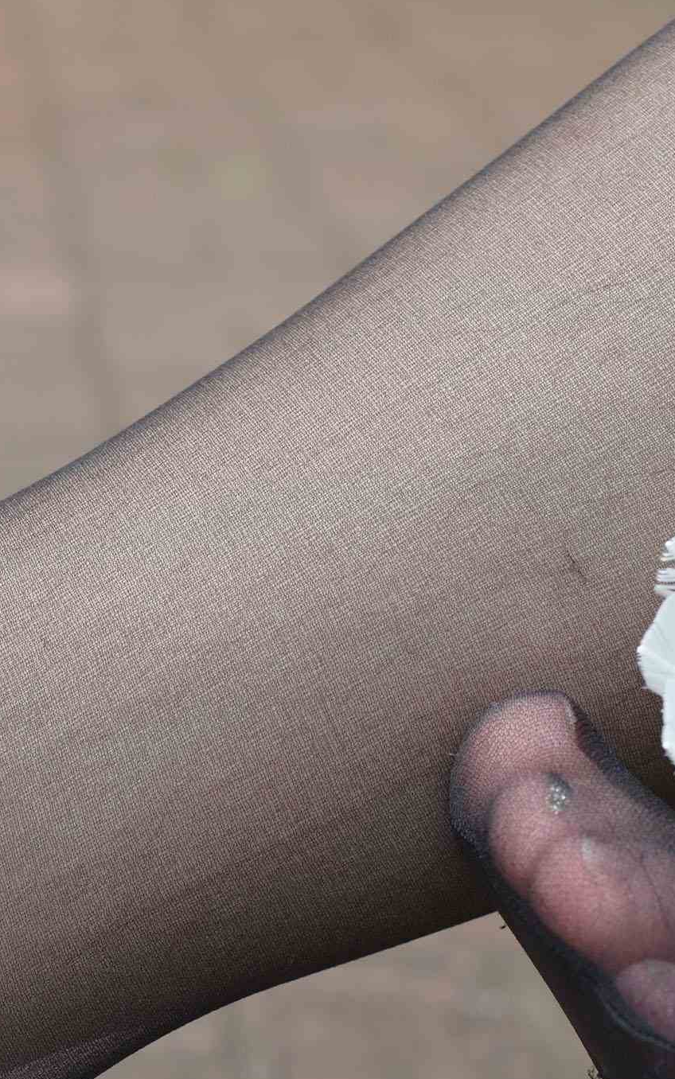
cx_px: -11
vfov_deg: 17.0
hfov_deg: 10.7
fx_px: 3560
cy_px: 949
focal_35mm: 121
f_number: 5.6
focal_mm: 35
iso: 200
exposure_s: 1/320
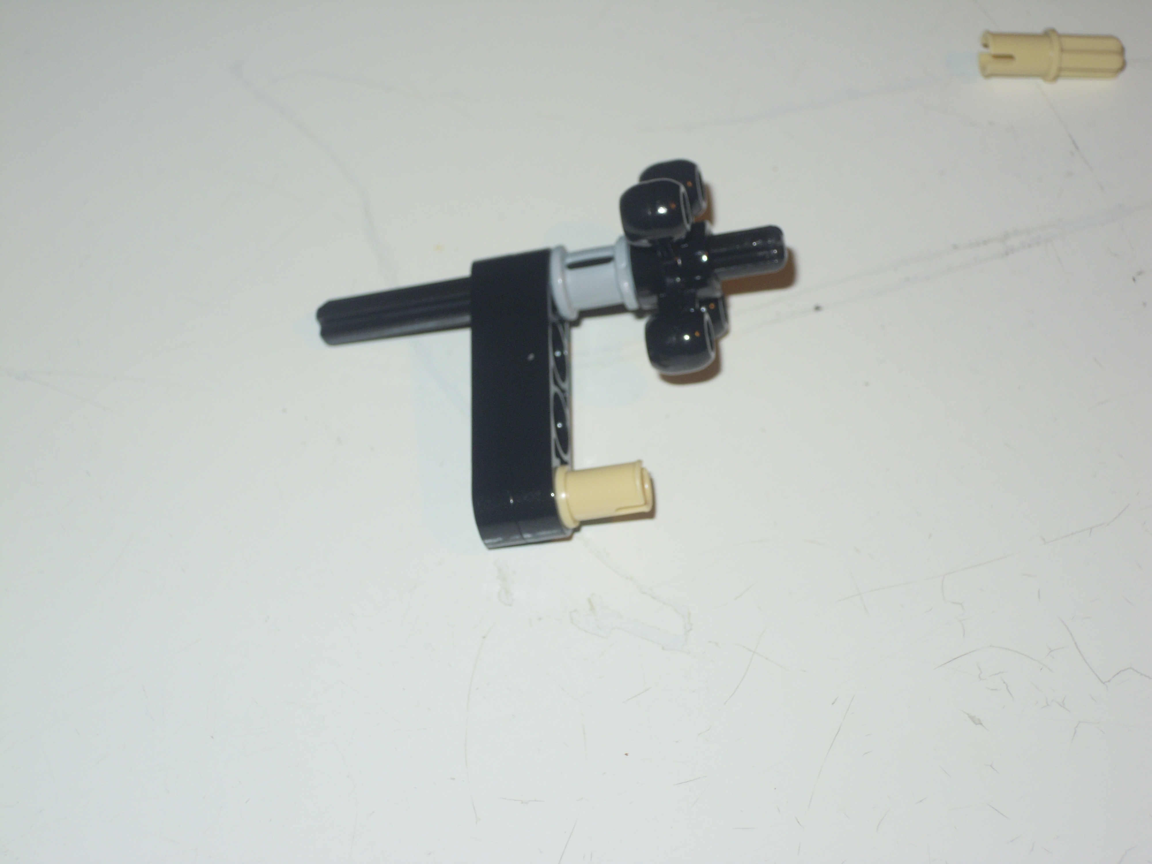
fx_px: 2463
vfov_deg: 19.9
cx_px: 576
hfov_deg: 26.3
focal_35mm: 74
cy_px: 432
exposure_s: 1/40
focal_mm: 13.2
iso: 100
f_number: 4.4
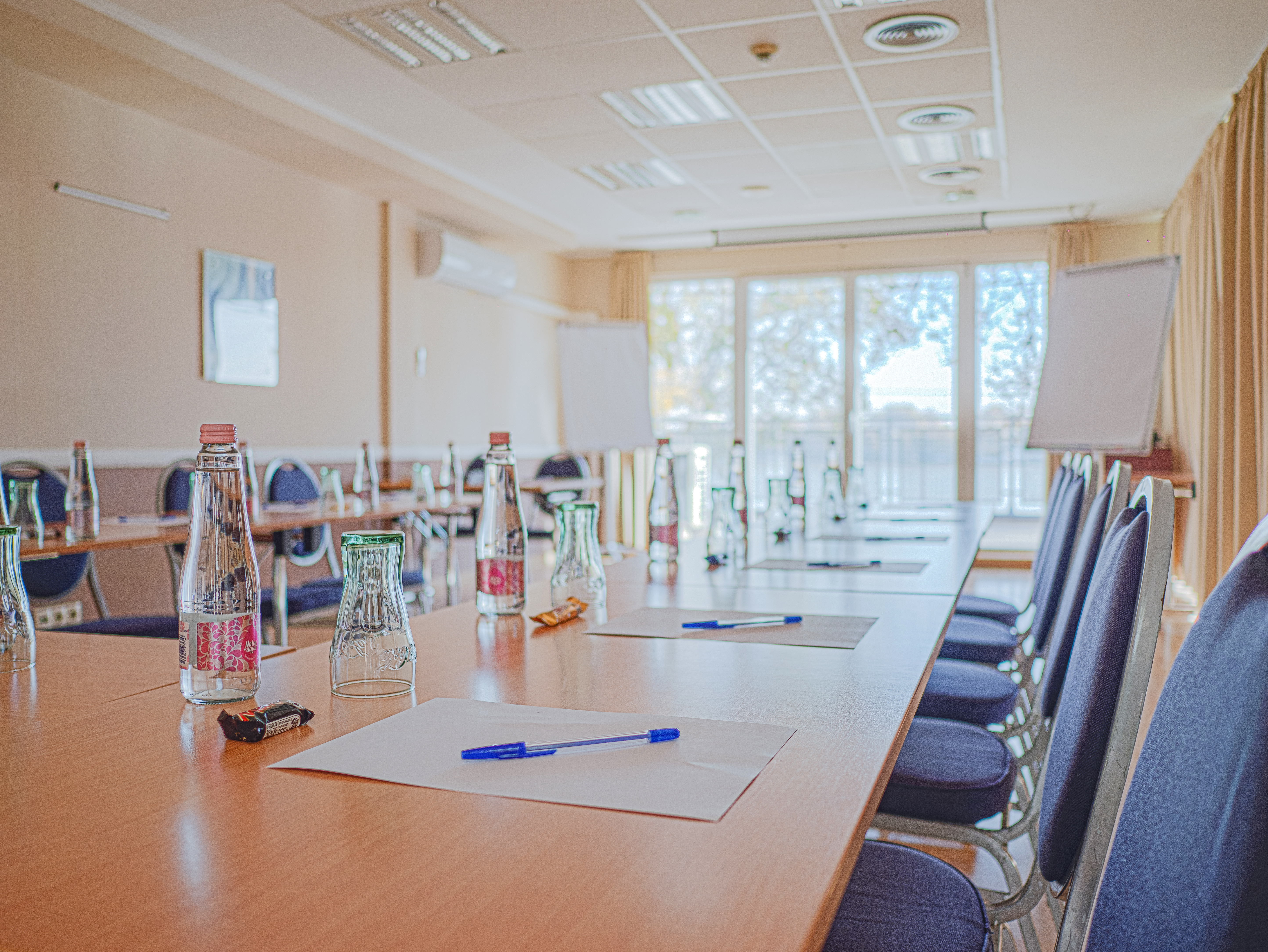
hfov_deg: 59.9
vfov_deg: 46.8
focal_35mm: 30
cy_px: 476
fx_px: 1099
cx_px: 634
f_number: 1.7
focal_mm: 15
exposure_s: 1/40
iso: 200
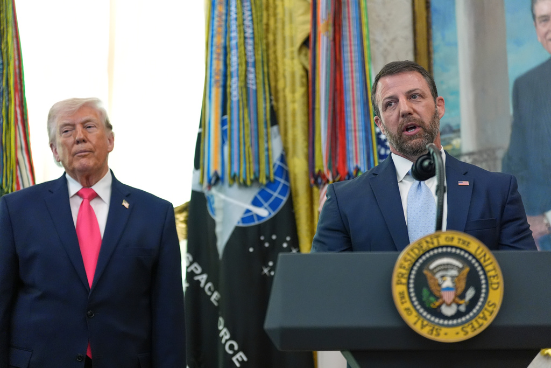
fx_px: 1071
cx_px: 276
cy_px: 184
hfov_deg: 28.8
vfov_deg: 19.5
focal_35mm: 70
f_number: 2.8
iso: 4000
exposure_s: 1/400
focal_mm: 70
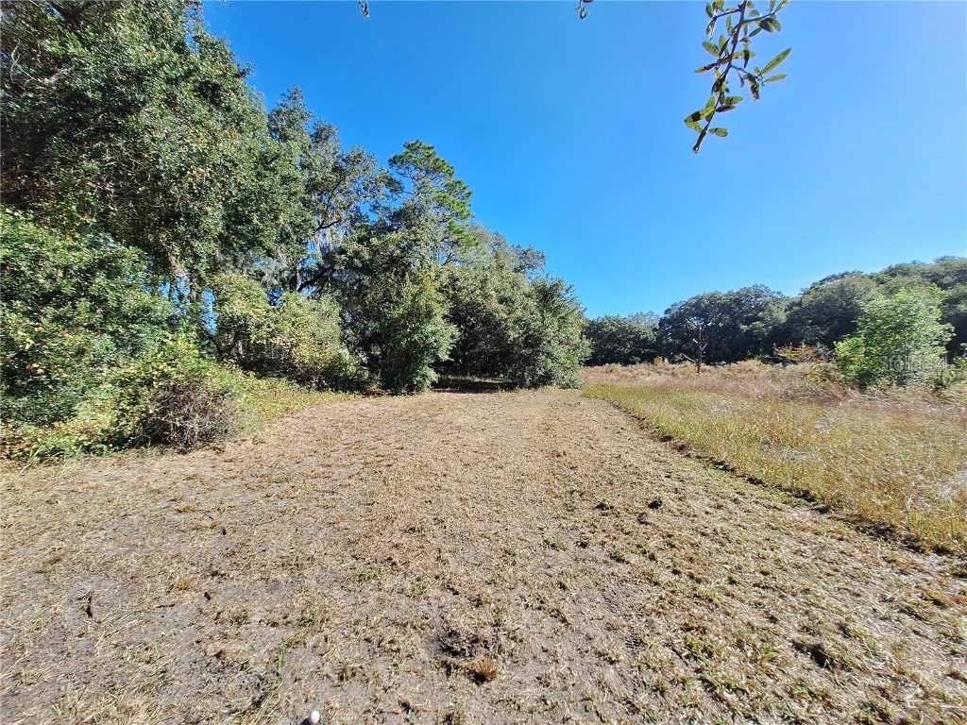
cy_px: 362
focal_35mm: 13
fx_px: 363
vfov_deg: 89.9
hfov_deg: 106.2
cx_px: 484
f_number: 2.2
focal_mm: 1.74
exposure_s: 1/1543
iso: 40
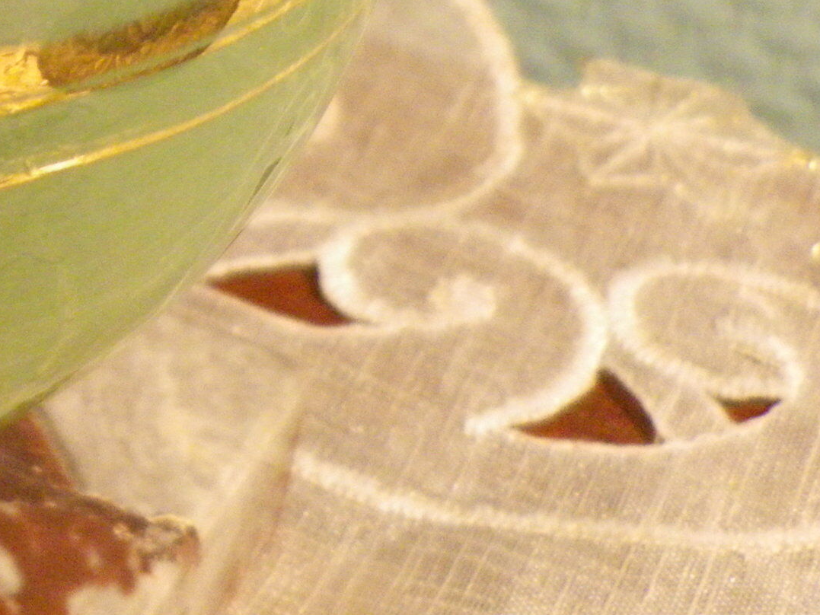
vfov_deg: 13.9
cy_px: -62
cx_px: -373
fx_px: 2464
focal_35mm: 104
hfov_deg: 17.2
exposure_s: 1/60
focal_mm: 4.9
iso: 400
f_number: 2.6
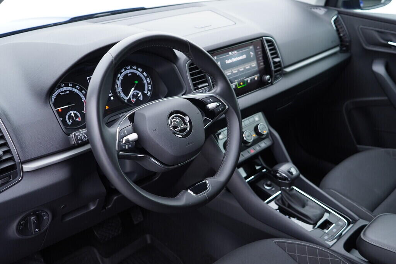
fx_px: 396
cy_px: 132
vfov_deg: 36.9
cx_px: 198
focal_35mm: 36
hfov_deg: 53.1
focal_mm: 24
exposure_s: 1/40
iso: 200
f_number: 2.8
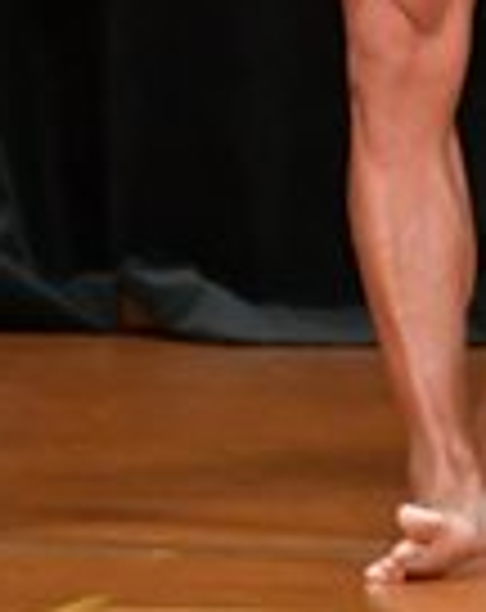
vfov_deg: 1.3
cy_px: -369
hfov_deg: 1.0
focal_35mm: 1529
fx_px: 27615
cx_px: -875
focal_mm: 190
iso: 5000
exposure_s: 1/400
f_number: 5.6
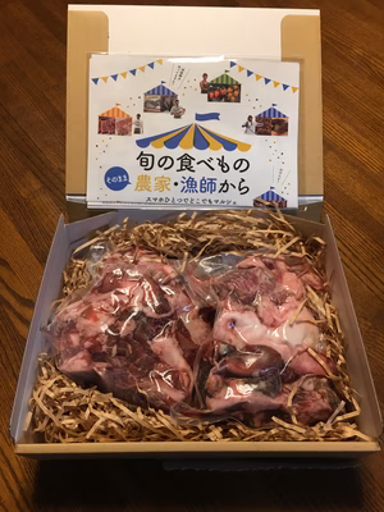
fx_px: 429
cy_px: 256
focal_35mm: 29
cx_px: 192
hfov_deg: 48.2
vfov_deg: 61.7
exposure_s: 1/15
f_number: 2.2
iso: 40
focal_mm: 4.15
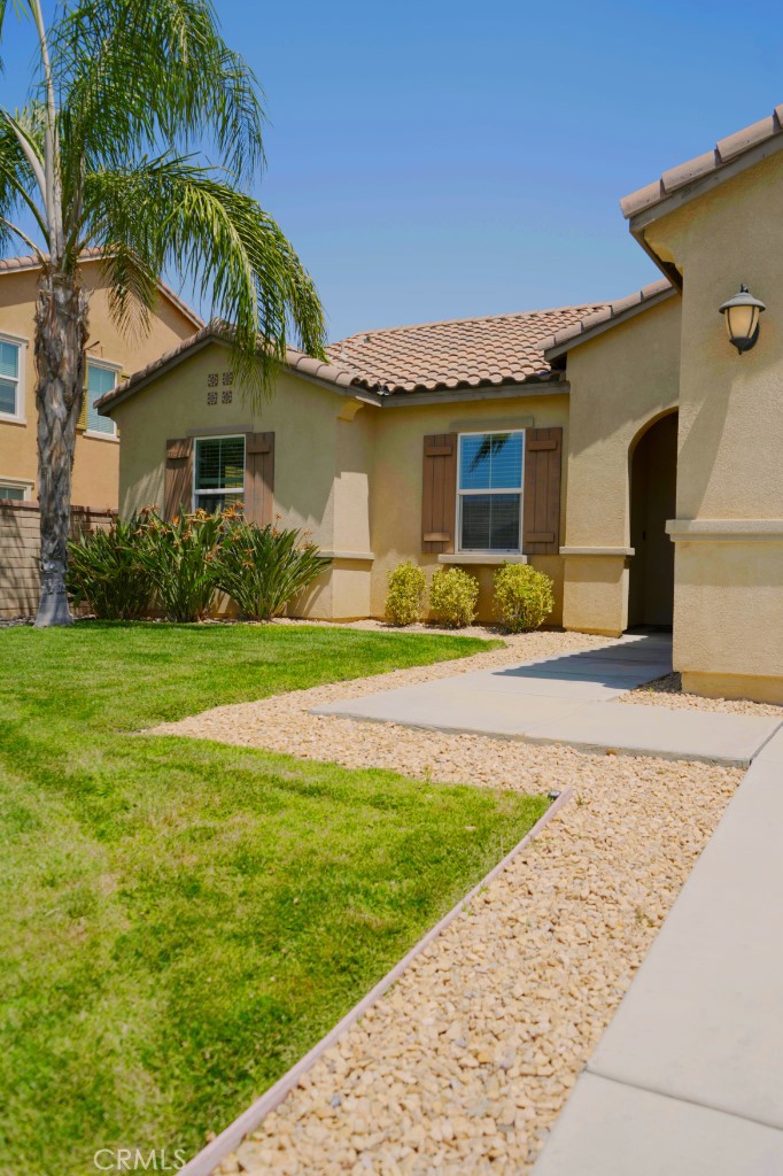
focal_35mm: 28
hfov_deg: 46.4
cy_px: 588
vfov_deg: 65.5
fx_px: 914
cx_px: 392
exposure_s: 1/2000
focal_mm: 28
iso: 200
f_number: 4
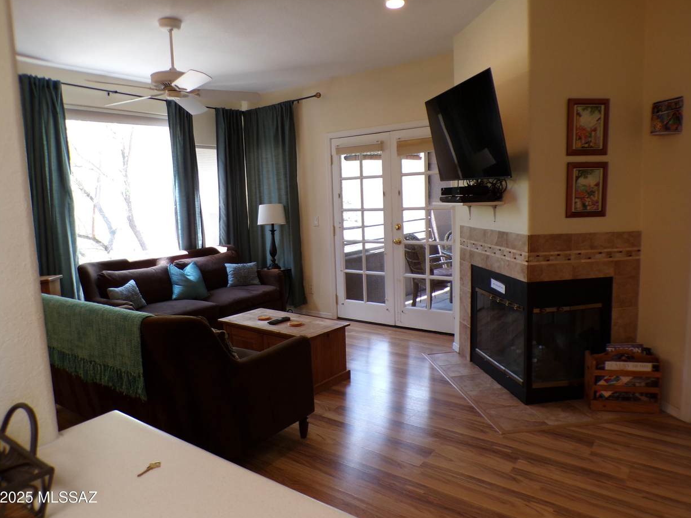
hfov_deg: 69.4
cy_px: 252
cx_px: 347
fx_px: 499
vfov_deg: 54.9
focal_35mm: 25
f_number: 3
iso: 159
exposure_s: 1/34
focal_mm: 4.3
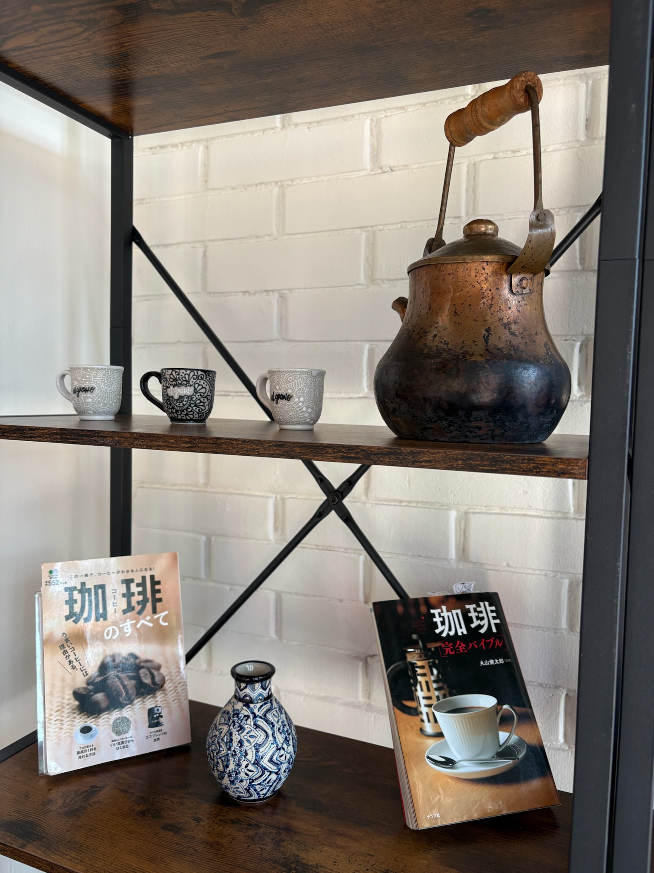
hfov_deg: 53.1
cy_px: 436
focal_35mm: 26
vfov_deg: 67.3
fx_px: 655
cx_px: 327
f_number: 1.6
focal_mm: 5.96
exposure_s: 1/121
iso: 80
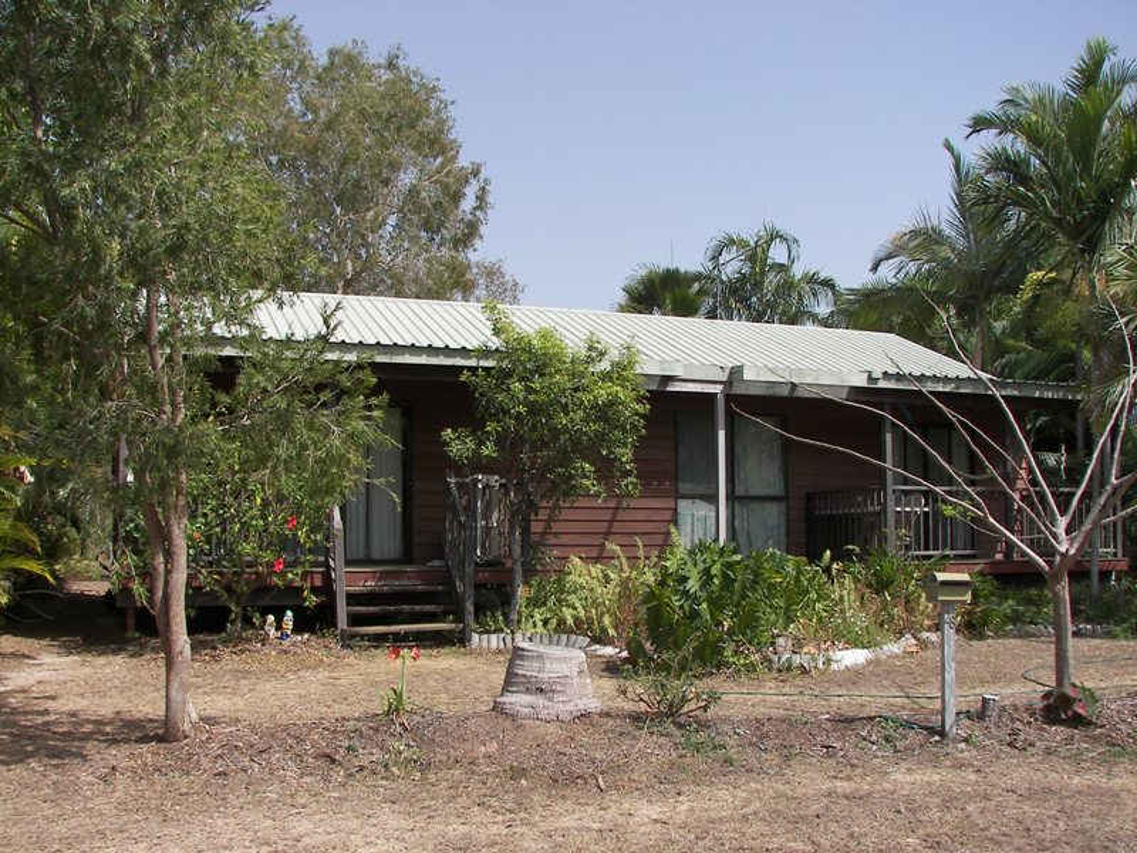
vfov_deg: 39.7
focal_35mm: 36
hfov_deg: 51.4
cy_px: 426
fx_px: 1182
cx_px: 568
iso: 50
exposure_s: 1/500
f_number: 4
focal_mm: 6
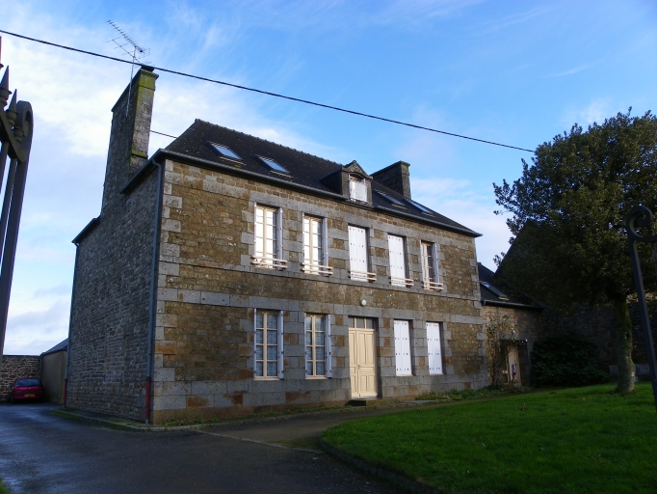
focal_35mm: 26
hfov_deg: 67.3
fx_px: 494
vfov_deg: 53.1
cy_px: 247
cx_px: 328
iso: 50
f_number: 5.6
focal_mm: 4.6
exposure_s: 1/100
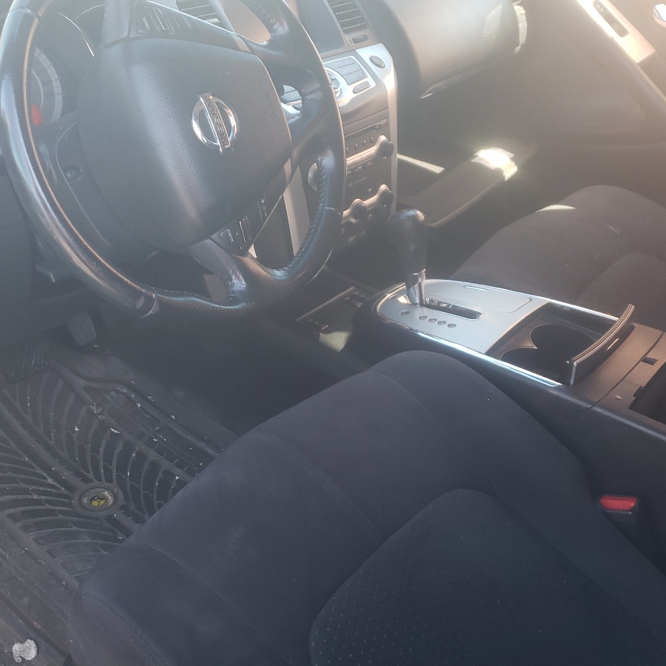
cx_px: 295
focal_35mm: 36
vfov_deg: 46.0
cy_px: 325
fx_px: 784
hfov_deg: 46.0
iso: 62
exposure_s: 1/100
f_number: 1.5
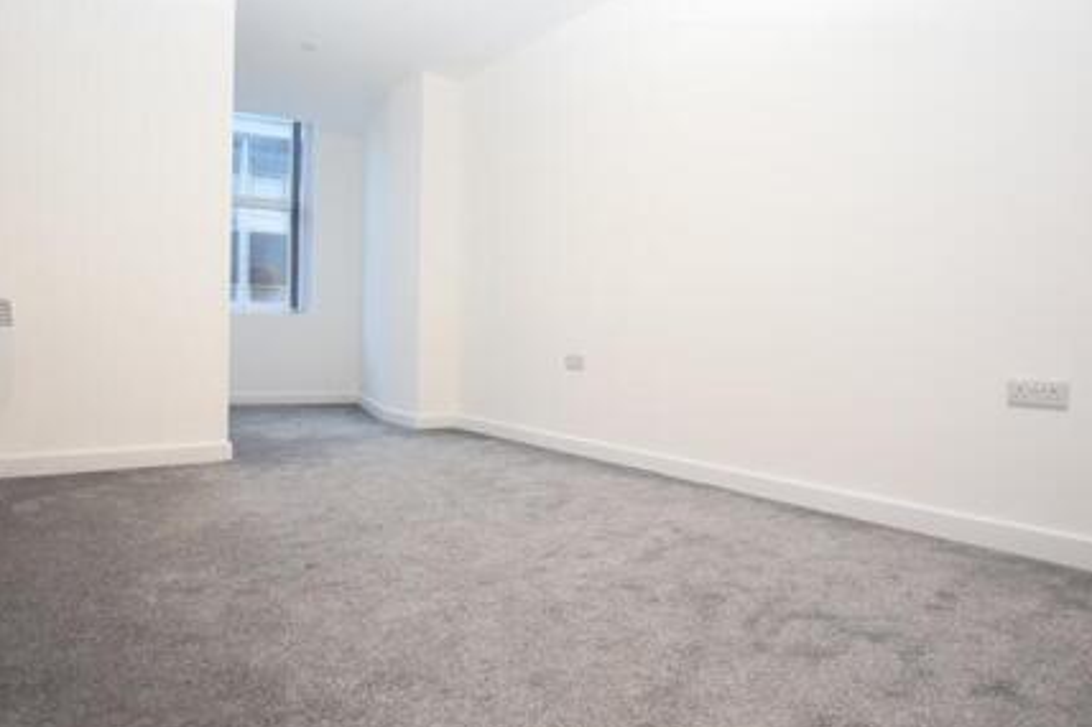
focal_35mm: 20
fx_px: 606
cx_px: 520
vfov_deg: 61.9
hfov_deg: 83.9
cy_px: 353
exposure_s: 1/80
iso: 800
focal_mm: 12
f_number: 4.5
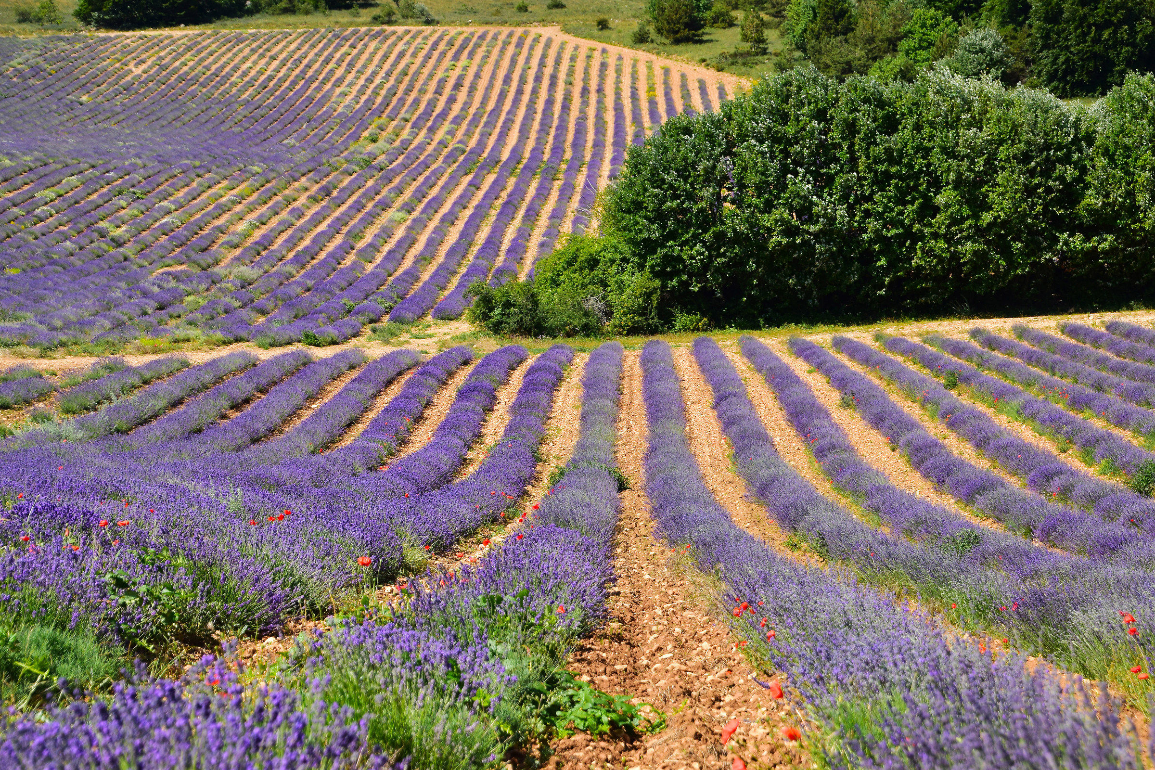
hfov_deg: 16.1
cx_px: 578
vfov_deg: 10.8
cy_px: 385
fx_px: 4090
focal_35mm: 128
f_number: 11
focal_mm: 85
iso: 500
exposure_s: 1/640
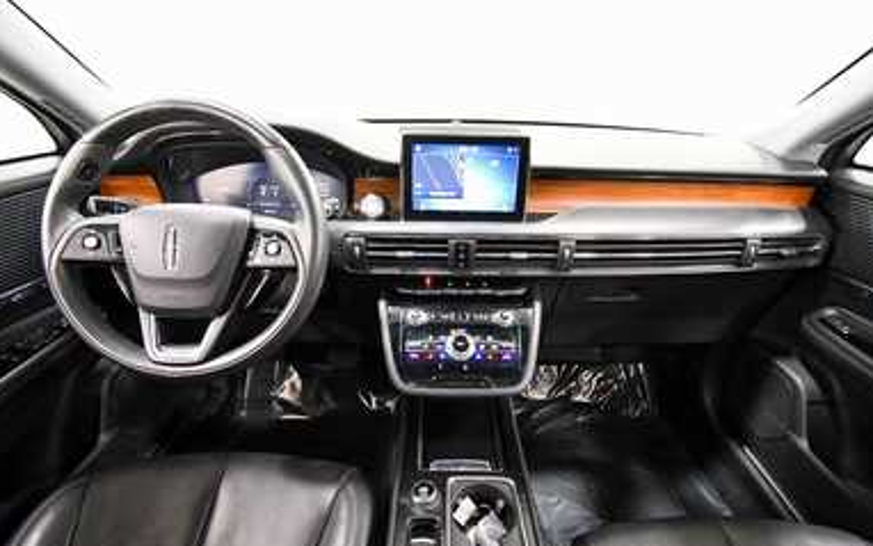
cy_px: 300
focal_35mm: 16
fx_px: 381
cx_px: 448
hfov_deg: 97.8
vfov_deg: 71.1
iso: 4500
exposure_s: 1/60
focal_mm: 10
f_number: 4.5
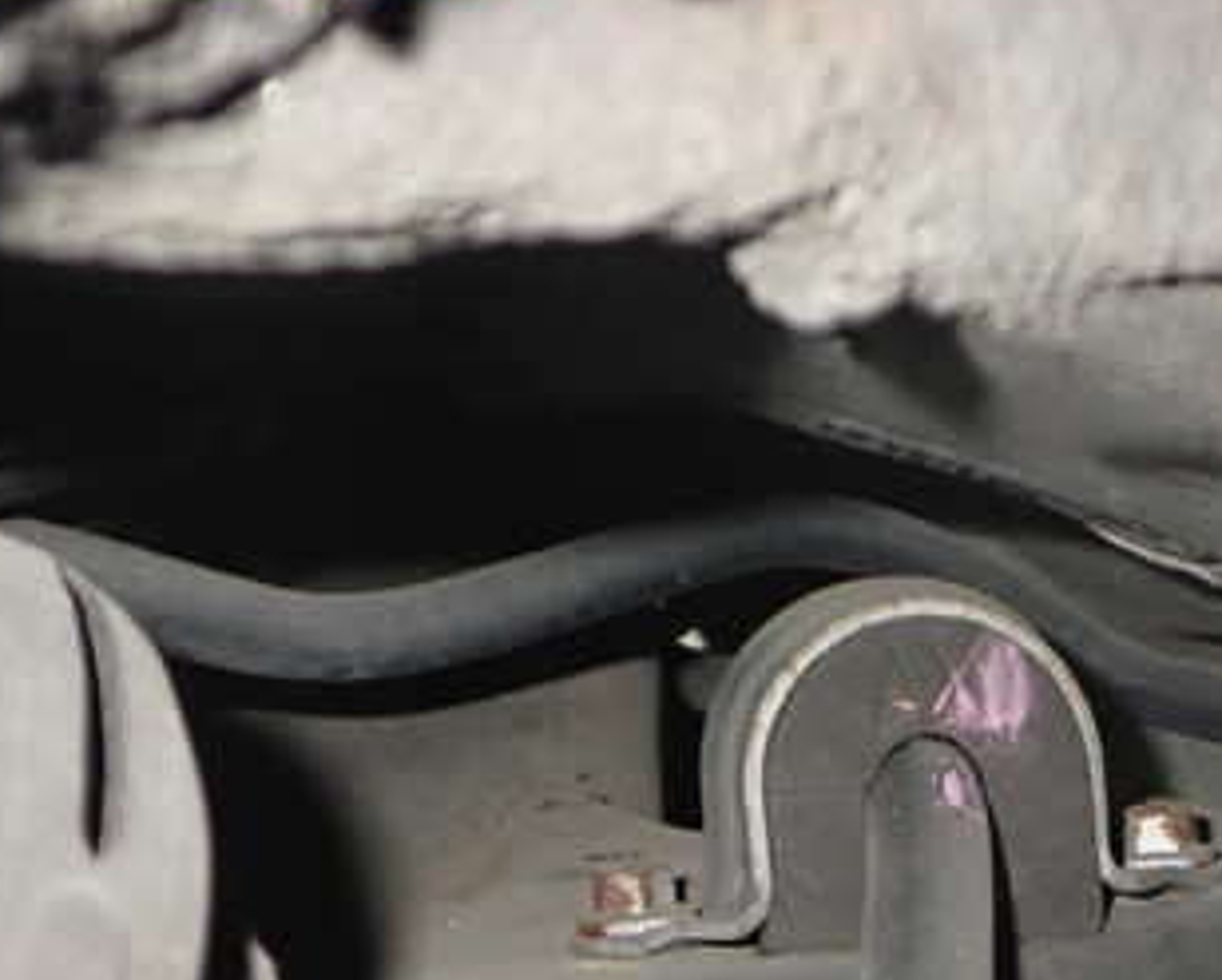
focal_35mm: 57
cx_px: 1004
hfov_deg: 32.0
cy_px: 778
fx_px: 2063
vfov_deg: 26.3
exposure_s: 1/30
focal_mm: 5.4
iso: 250
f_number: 6.3
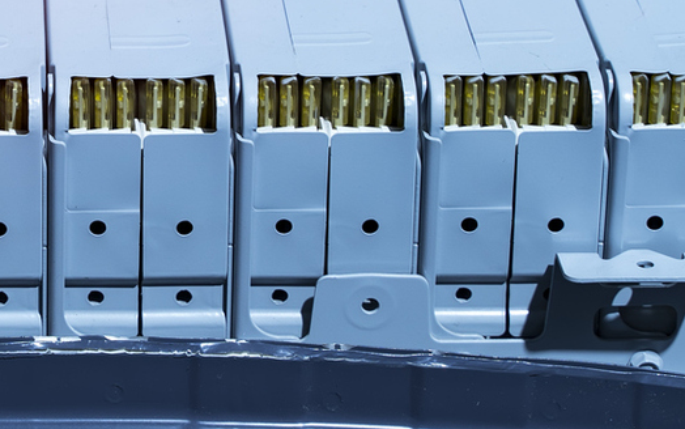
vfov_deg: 7.8
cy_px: 55
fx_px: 3138
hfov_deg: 12.4
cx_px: 48
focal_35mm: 168
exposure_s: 1/160
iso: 100
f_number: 5
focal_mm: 72
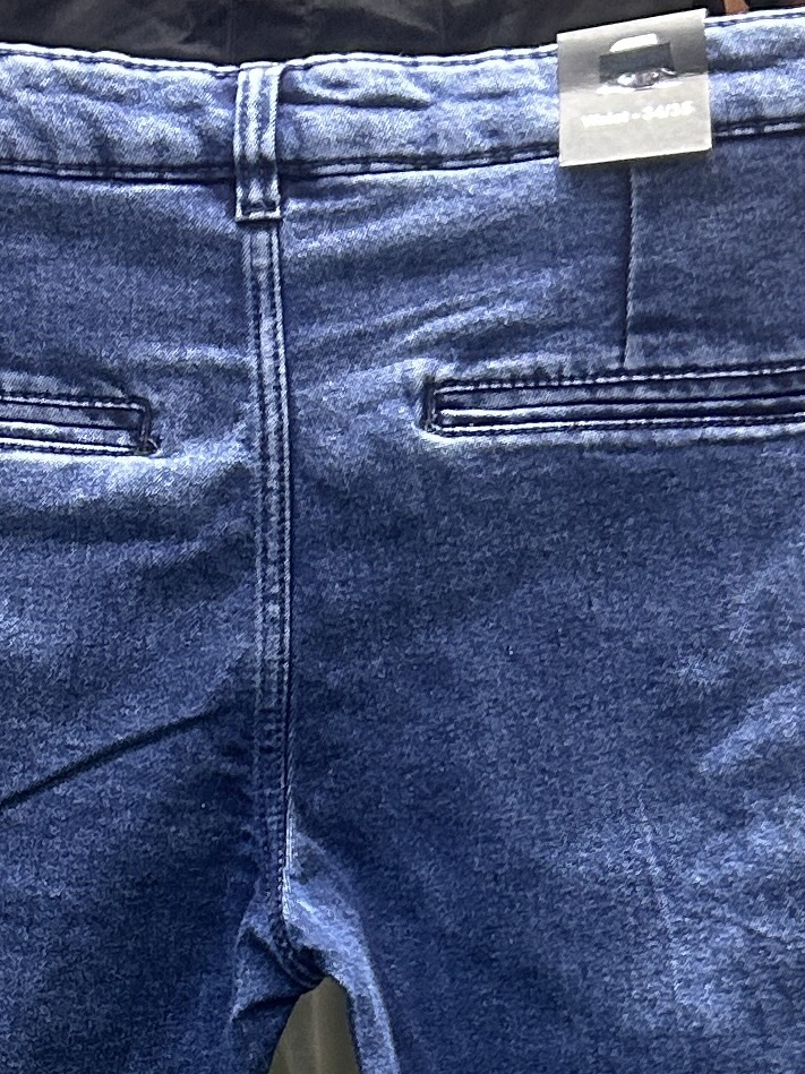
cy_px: 848
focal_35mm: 58
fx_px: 1800
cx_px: 304
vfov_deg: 32.4
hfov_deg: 25.1
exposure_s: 1/51
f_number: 1.5
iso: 200
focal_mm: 5.7
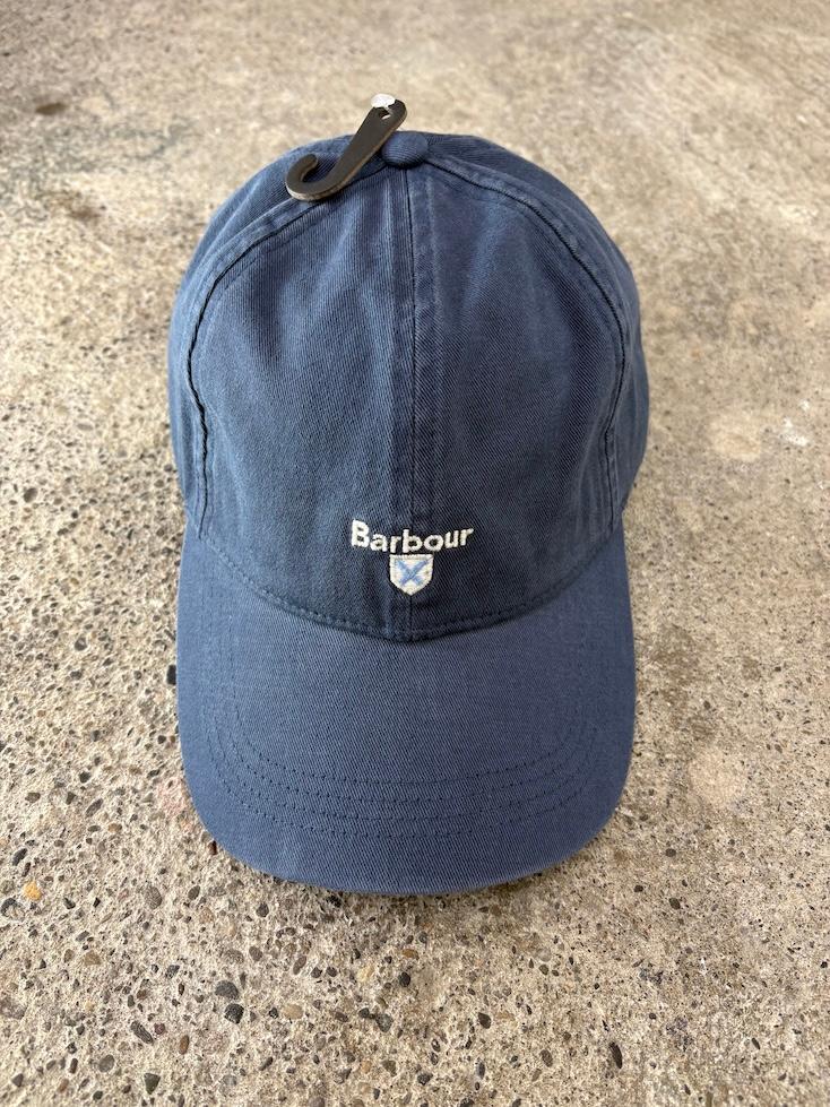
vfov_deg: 67.3
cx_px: 415
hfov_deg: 53.1
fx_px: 831
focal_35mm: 26
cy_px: 554
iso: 100
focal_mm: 5.96
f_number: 1.6
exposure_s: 1/100
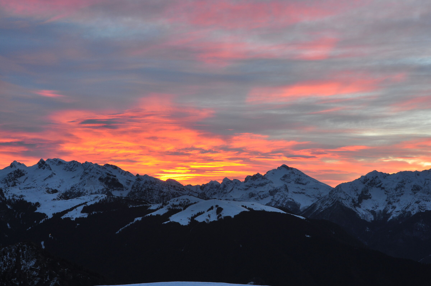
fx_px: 861
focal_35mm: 72
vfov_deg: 18.9
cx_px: 216
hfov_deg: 28.1
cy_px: 143
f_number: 18
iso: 360
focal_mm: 48
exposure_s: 1/1.6
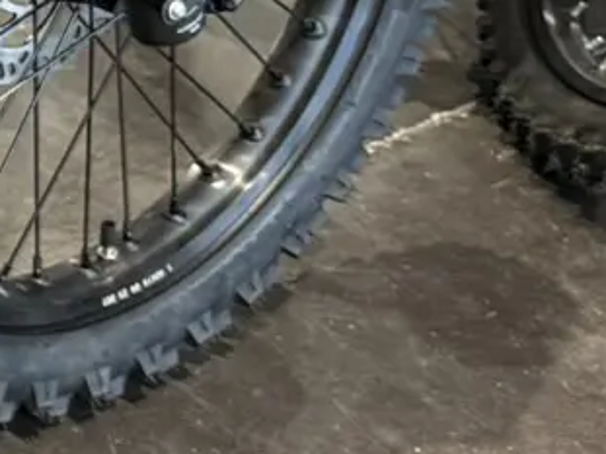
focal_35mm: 158
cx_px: -990
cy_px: -154
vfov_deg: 9.2
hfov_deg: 10.3
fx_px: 2765
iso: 320
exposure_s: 1/60
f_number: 1.78
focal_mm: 6.76
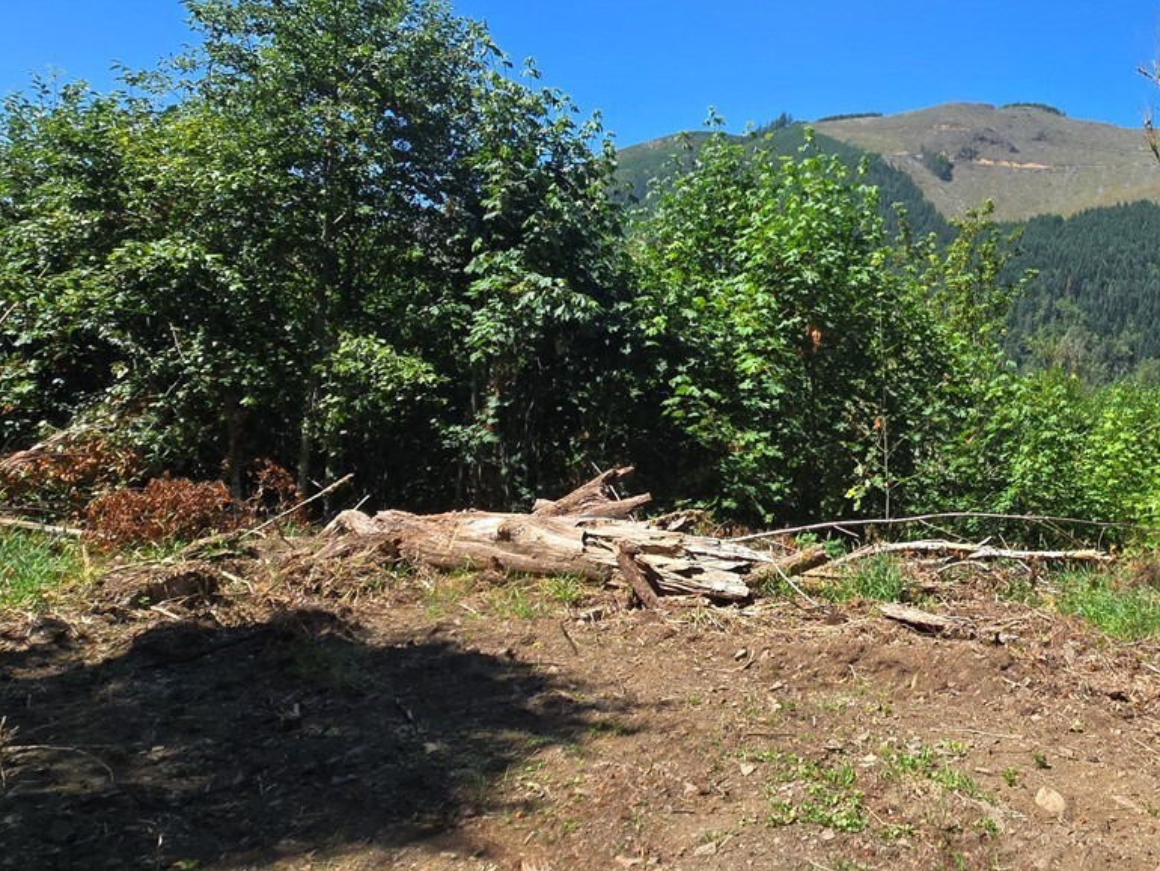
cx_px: 936
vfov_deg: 50.3
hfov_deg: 59.9
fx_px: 905
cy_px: 282
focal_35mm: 27
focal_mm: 2.2
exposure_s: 1/1425
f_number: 2.2
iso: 50
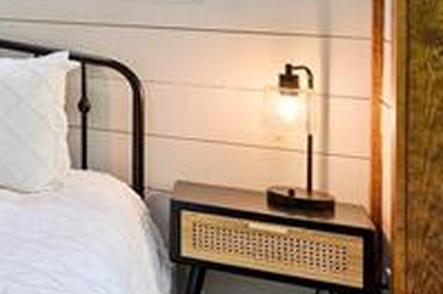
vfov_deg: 17.9
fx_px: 885
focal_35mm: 72
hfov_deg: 16.9
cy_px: -58
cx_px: -522
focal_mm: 14
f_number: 7.1
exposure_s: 1/5
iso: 500
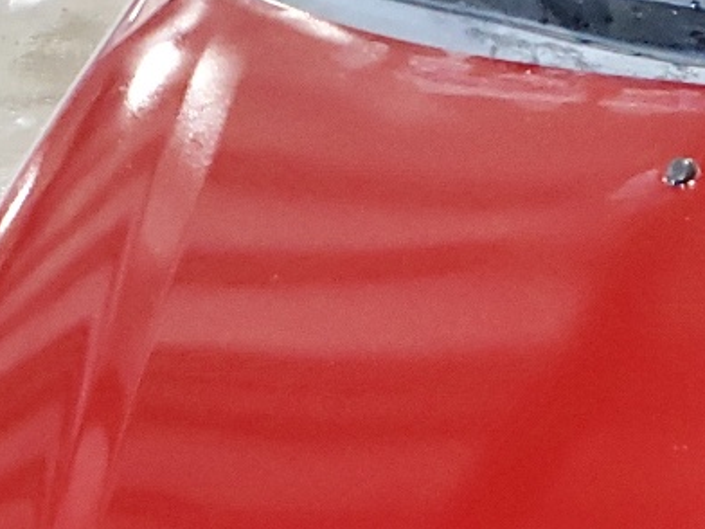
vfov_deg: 12.5
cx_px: 1191
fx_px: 2159
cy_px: 1018
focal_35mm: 106
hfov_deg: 16.2
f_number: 1.5
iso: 307
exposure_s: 1/60.2
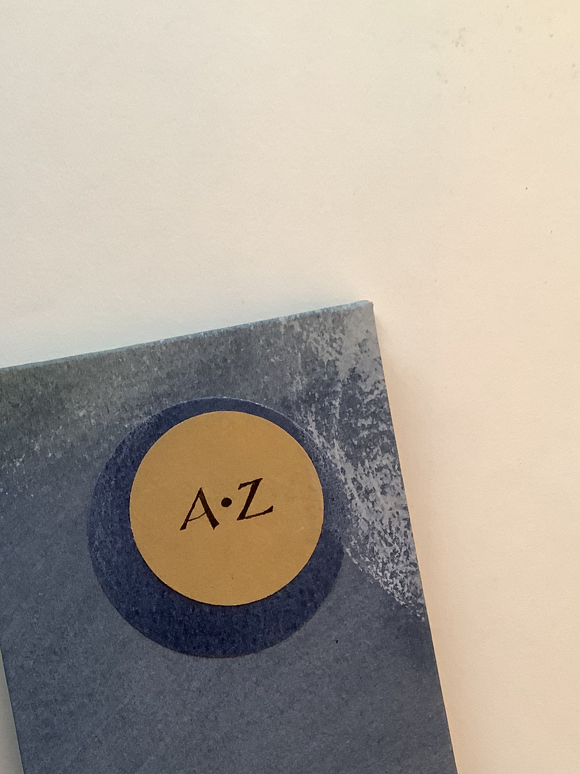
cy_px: 541
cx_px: 205
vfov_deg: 41.3
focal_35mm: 45
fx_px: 1006
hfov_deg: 32.0
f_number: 2.4
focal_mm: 3.3
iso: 320
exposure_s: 1/33
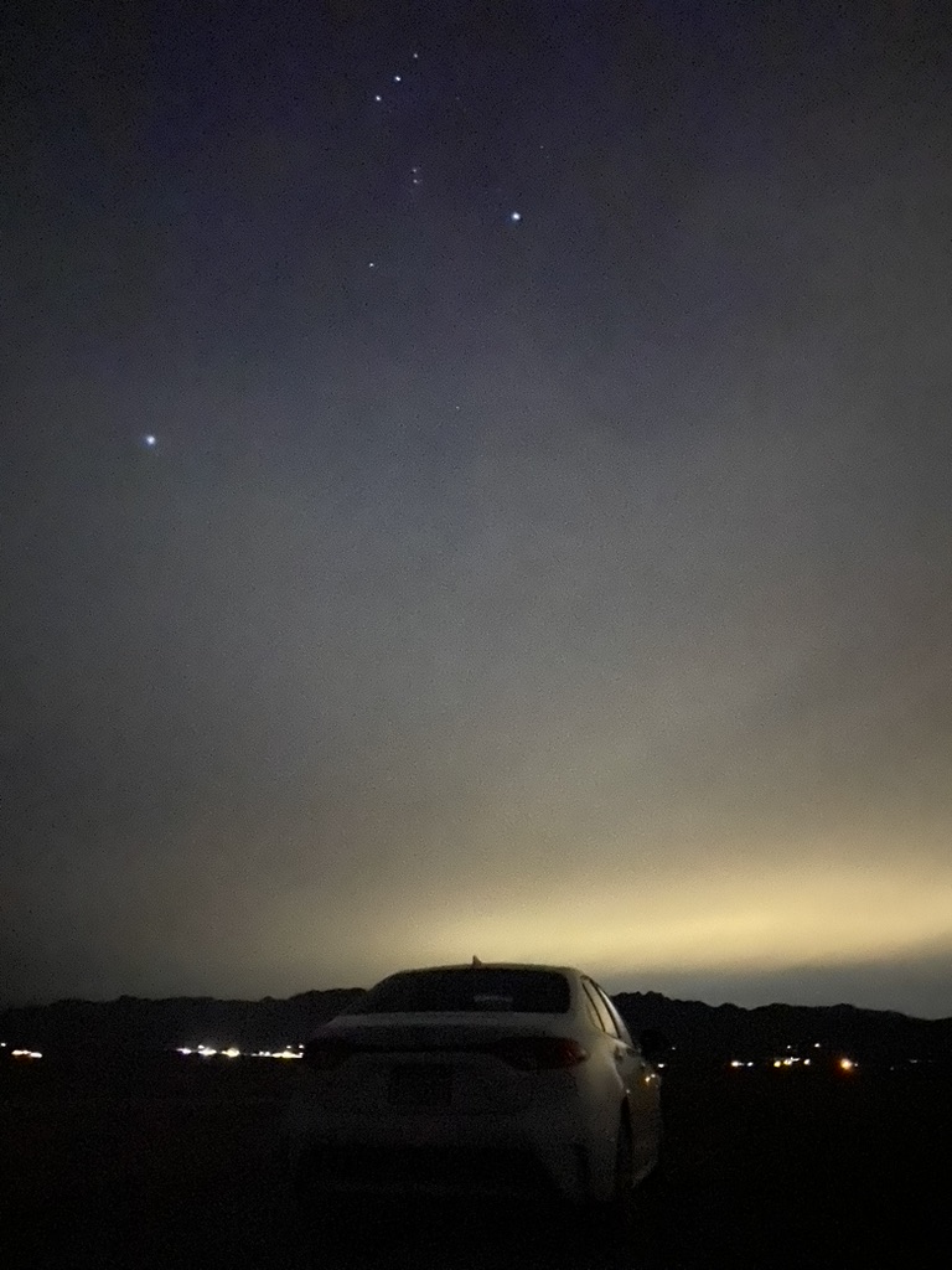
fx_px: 953
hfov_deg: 53.1
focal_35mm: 26
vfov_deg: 67.3
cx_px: 476
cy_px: 635
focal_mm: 4.25
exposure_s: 1.1
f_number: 1.8
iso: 6400
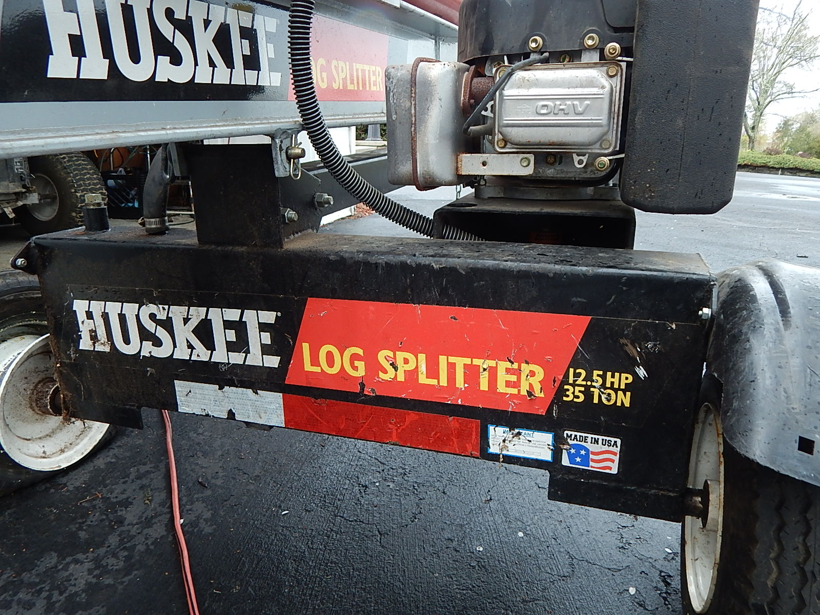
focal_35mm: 25
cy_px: 308
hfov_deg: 69.4
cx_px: 410
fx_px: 592
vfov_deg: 54.9
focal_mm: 4.5
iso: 125
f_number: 3.1
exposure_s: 1/160
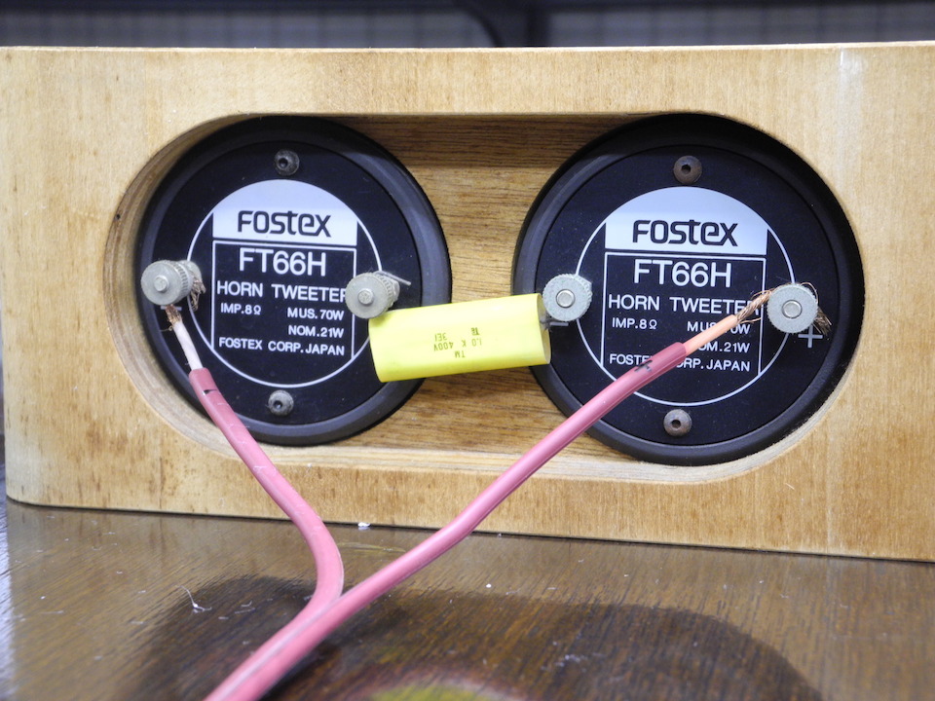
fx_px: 1648
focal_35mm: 61
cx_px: 468
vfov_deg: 24.0
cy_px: 350
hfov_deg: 31.7
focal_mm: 13
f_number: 3.5
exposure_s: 1/11.6
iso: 400
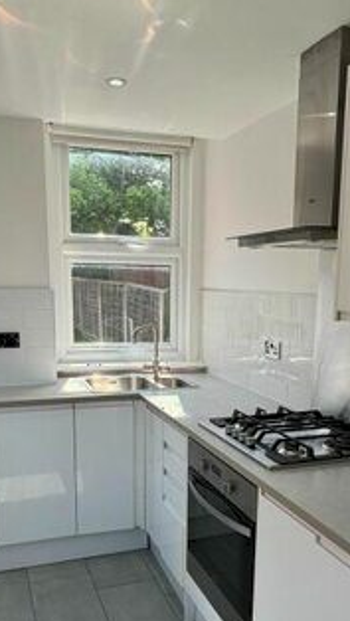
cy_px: 393
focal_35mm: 34
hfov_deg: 34.7
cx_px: 192
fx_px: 560
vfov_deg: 57.2
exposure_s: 1/231
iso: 40
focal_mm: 2.22
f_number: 2.2
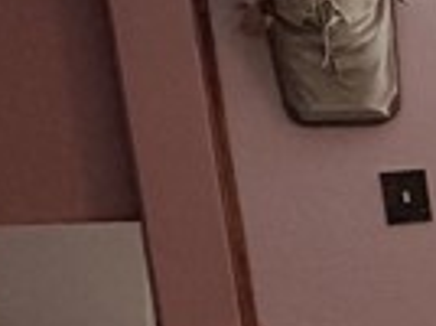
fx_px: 1345
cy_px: 196
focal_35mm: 107
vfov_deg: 13.8
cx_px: 1467
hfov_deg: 10.0
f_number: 2.2
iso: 250
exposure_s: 1/60
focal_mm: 2.22
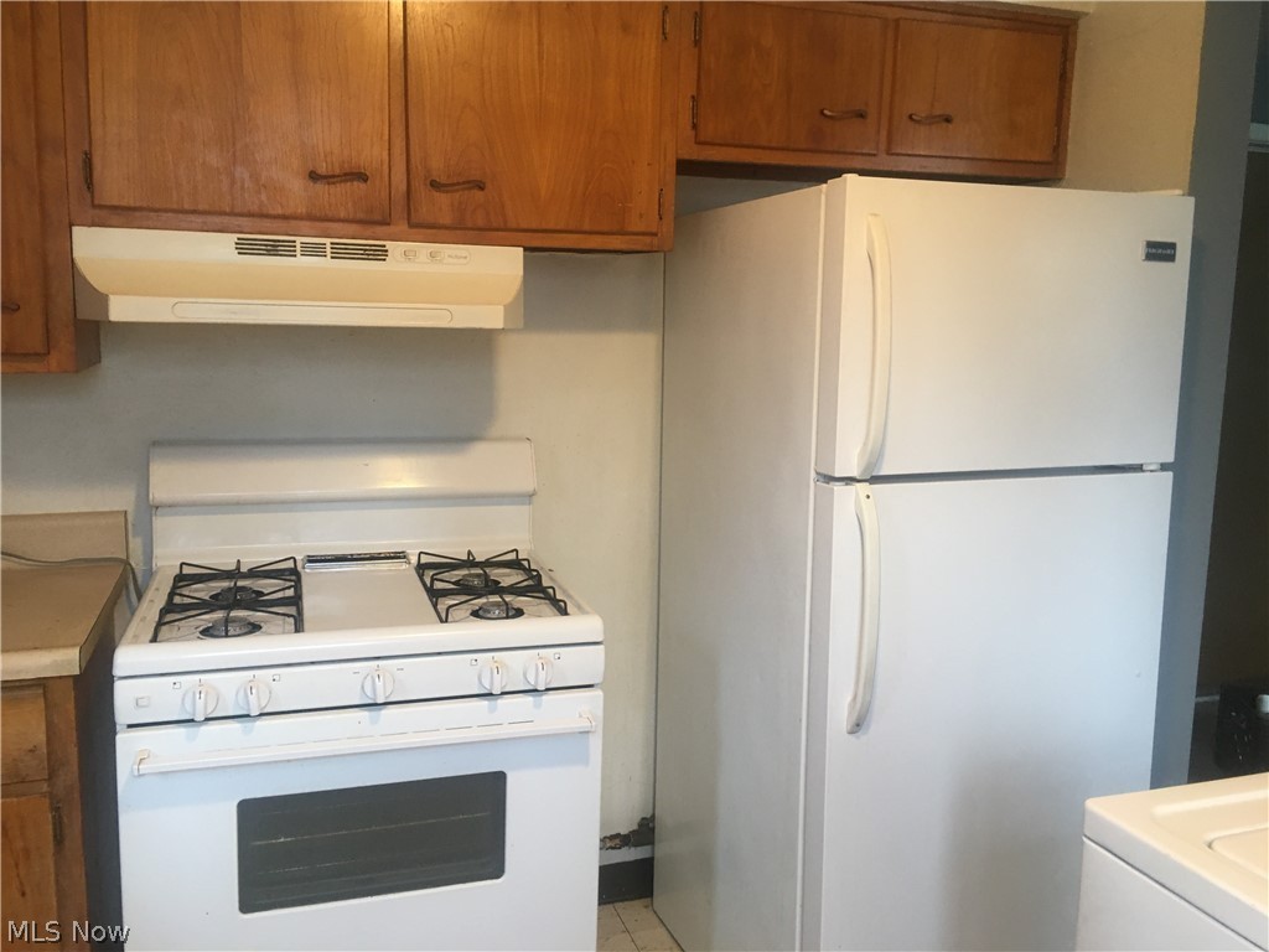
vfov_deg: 48.2
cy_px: 476
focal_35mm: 29
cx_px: 634
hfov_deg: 61.7
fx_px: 1063
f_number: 2.2
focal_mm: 4.15
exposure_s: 1/15
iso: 40
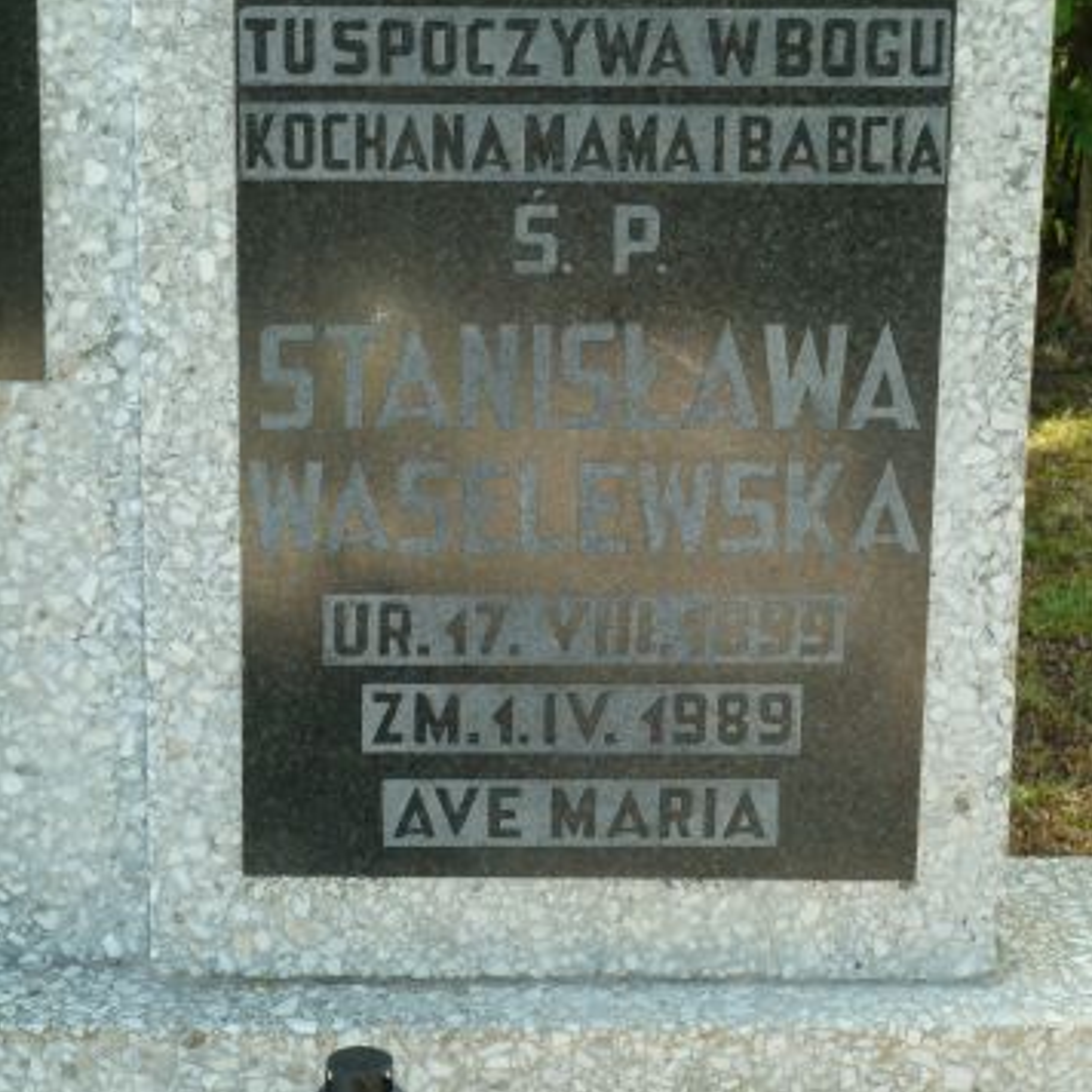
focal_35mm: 142
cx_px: 546
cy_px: 528
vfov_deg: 12.3
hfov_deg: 12.3
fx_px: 5068
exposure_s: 1/100
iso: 200
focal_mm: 19.5
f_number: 4.4
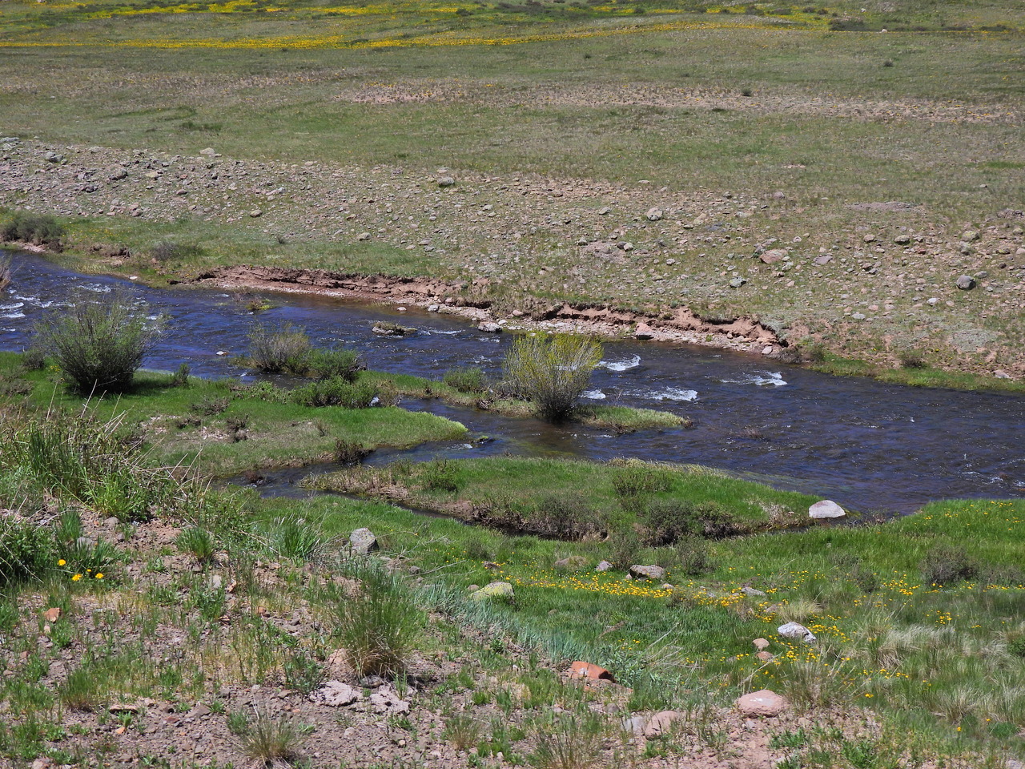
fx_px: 1629
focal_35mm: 55
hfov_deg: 34.9
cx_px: 512
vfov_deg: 26.6
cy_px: 384
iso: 100
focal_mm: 9.8
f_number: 3.5
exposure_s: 1/2000
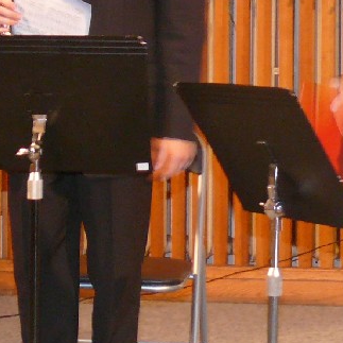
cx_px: 73
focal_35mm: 174
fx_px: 1951
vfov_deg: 9.9
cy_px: -49
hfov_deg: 10.0
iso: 200
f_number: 3.2
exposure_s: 1/8
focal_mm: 9.5
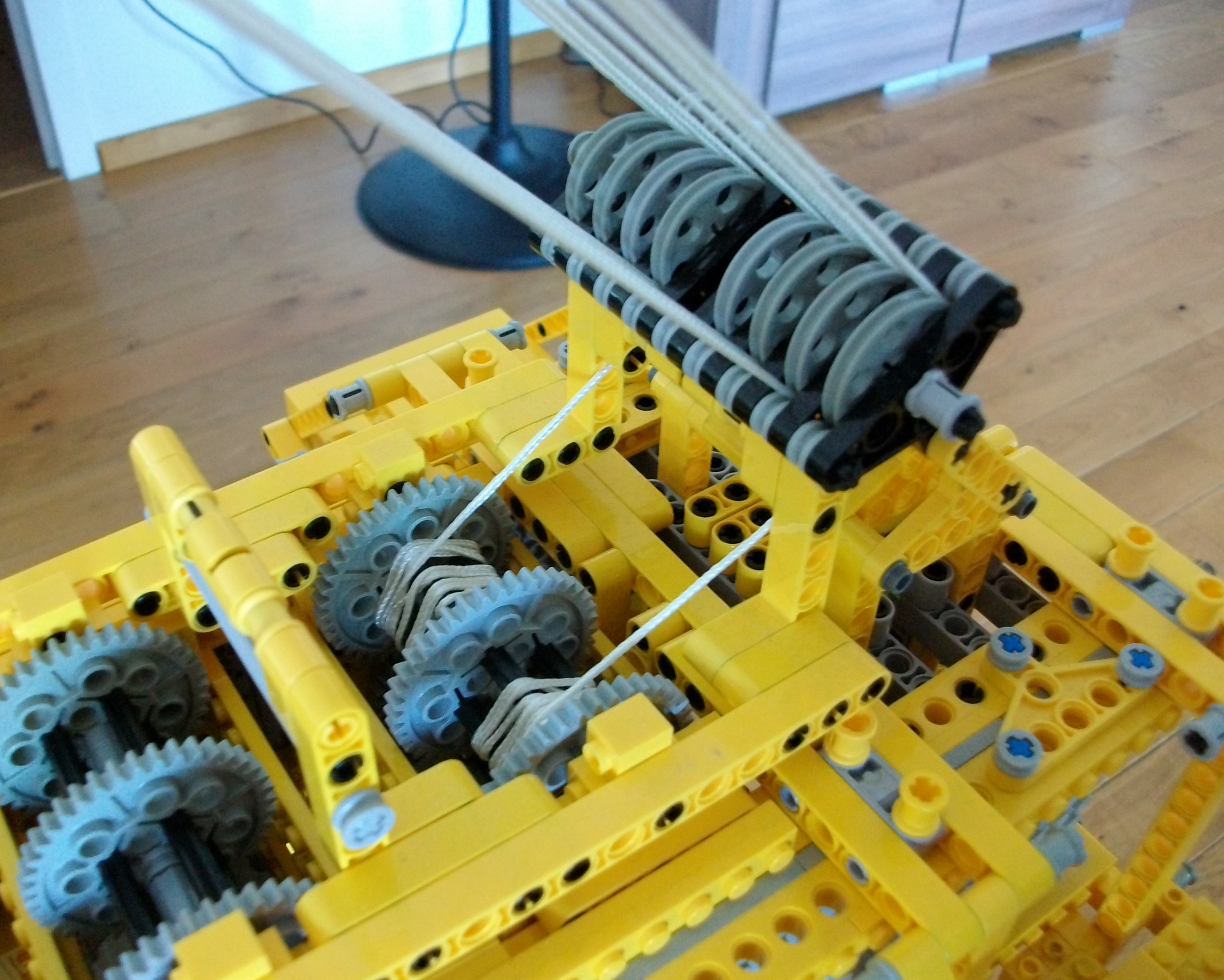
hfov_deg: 52.8
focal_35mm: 34
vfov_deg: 43.4
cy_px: 490
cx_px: 580
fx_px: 1232
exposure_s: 1/11.4
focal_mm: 5.7
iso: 320
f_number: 2.9
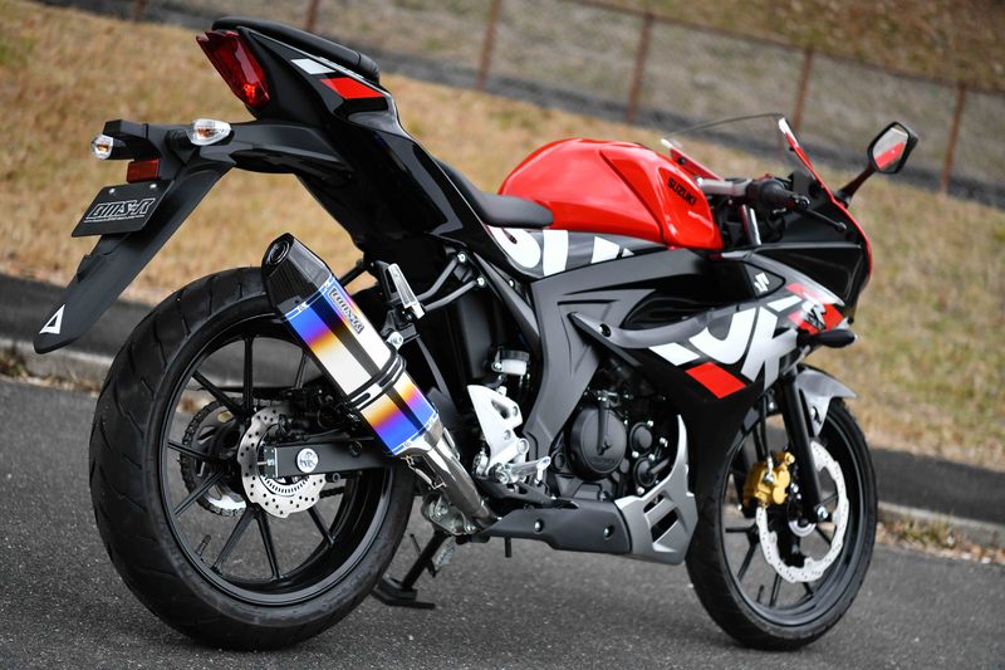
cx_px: 502
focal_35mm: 70
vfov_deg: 19.4
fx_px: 1954
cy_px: 335
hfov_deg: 28.8
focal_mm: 70
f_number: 2.8
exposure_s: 1/5000
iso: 3200
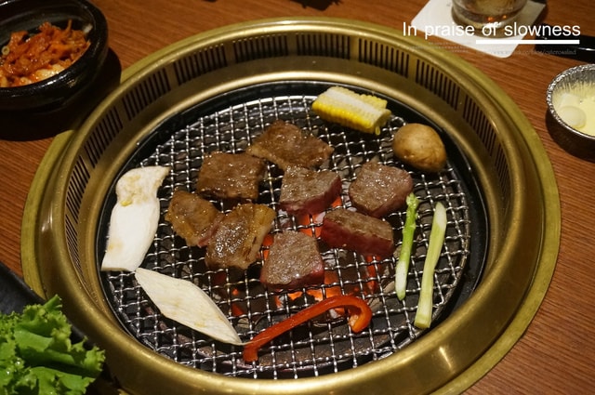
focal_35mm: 40
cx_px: 298
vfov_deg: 32.9
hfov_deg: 48.0
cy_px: 198
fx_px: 669
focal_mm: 27
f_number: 4.5
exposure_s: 1/50
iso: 3200
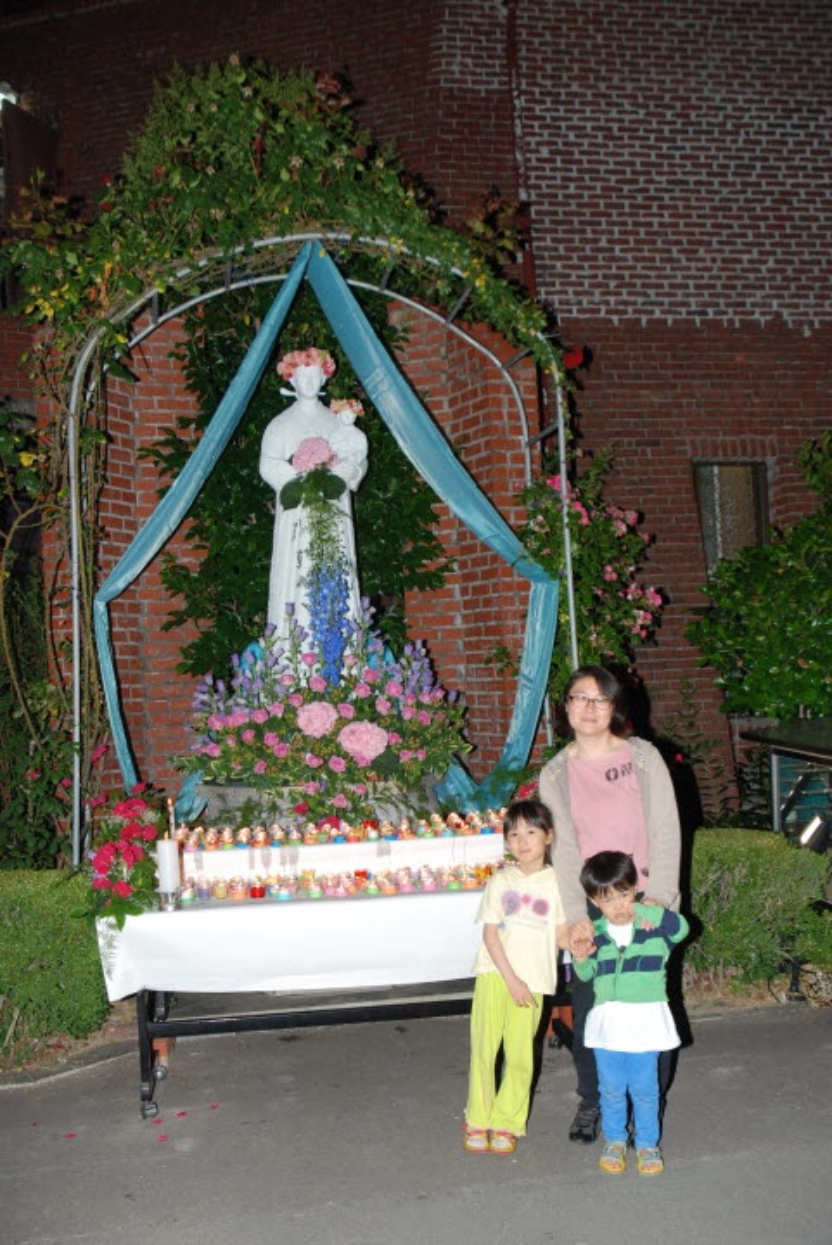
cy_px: 622
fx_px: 1298
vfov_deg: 51.3
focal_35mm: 38
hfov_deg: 35.5
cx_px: 416
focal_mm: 25
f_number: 5.6
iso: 200
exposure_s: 1/60
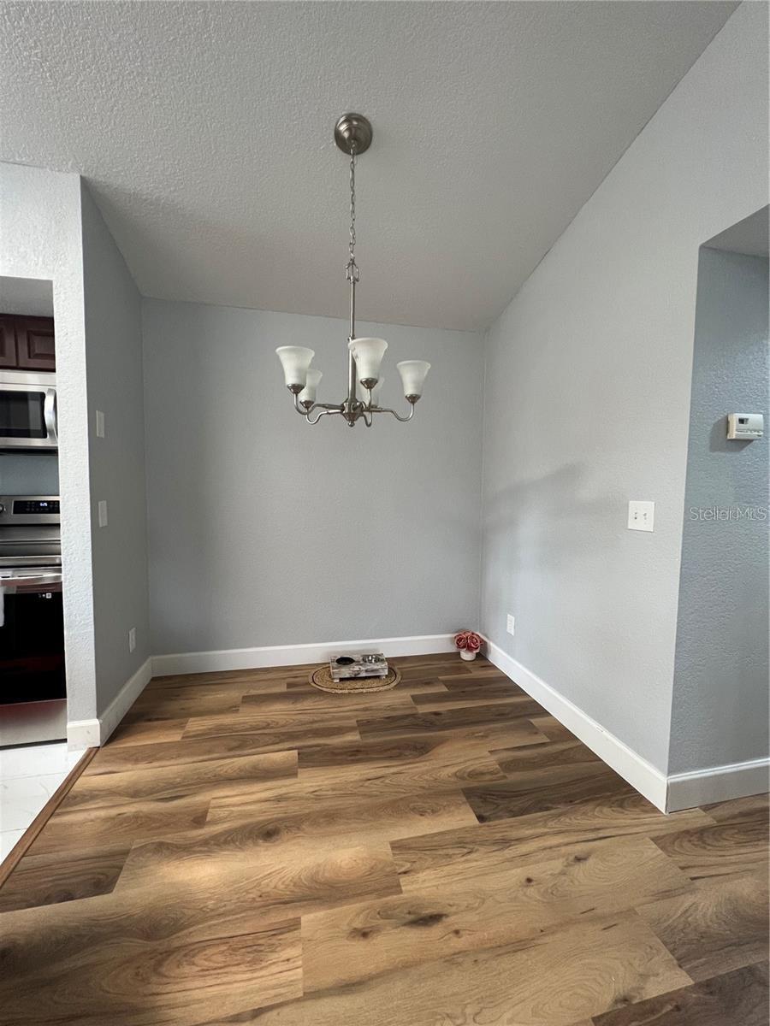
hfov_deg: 89.9
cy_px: 513
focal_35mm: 13
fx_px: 386
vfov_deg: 106.2
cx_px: 385
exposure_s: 1/60
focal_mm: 1.57
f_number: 1.8
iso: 200
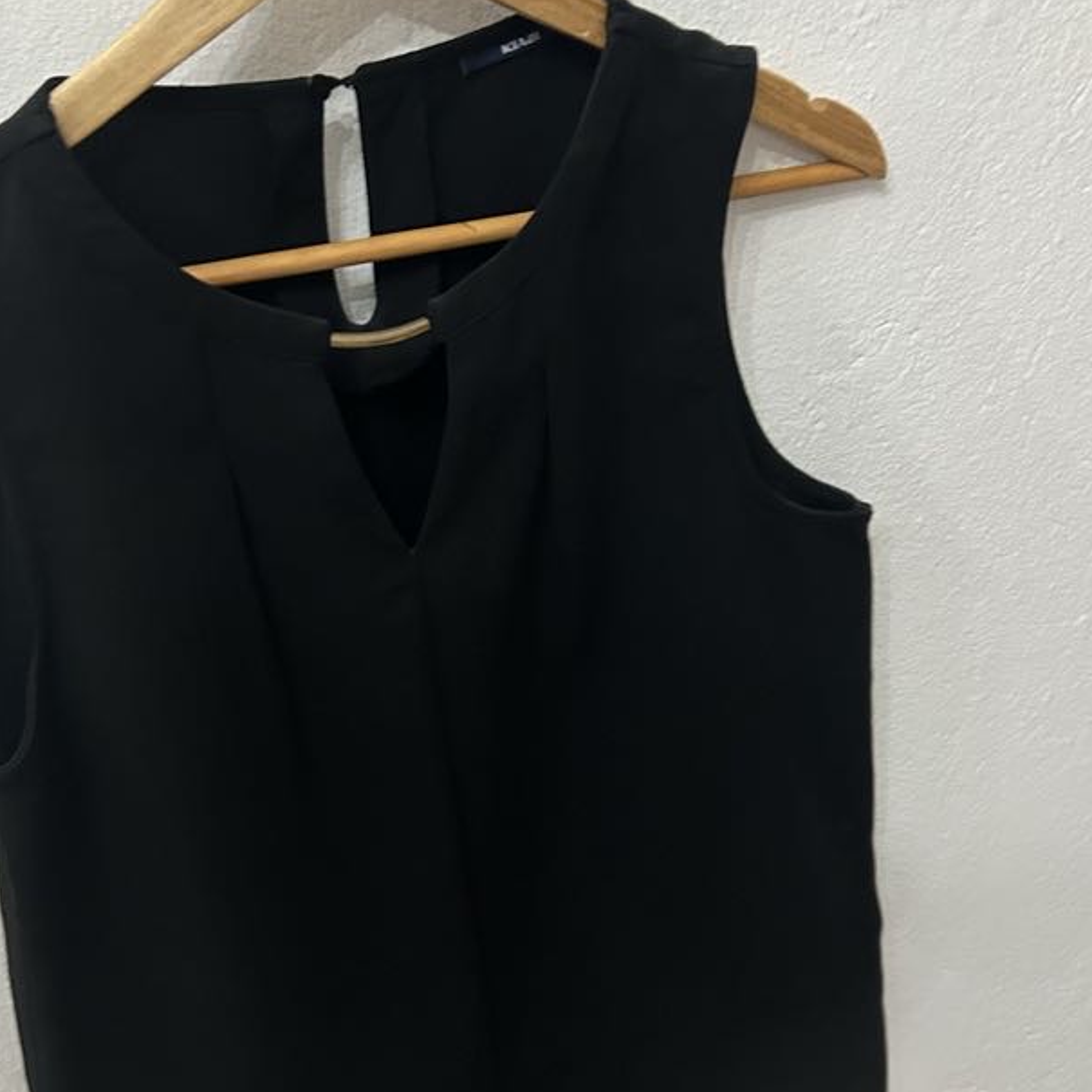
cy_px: 534
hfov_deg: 40.8
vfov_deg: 40.9
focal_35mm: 41
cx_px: 466
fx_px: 1463
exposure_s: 1/50
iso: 500
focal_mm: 5.7
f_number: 1.5
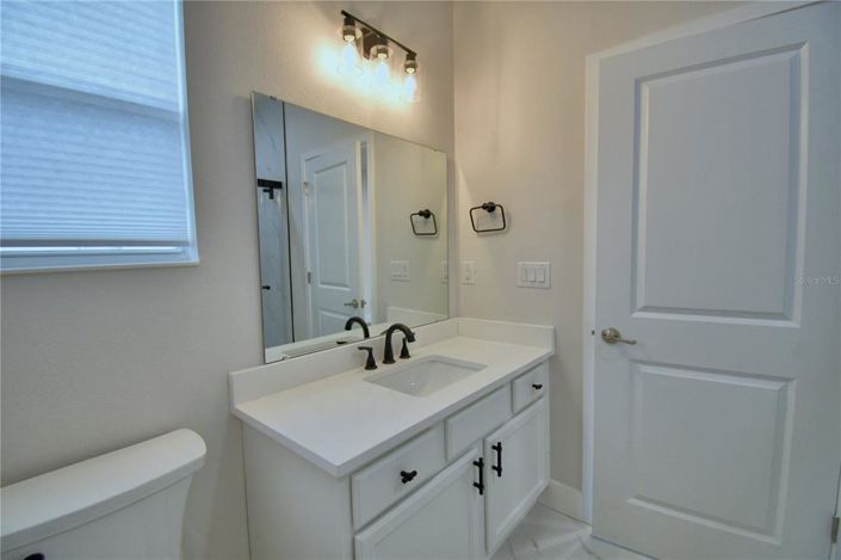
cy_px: 280
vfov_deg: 77.2
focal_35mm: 15
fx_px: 350
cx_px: 420
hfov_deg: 100.4
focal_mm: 10
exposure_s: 1/125
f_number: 4.5
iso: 280
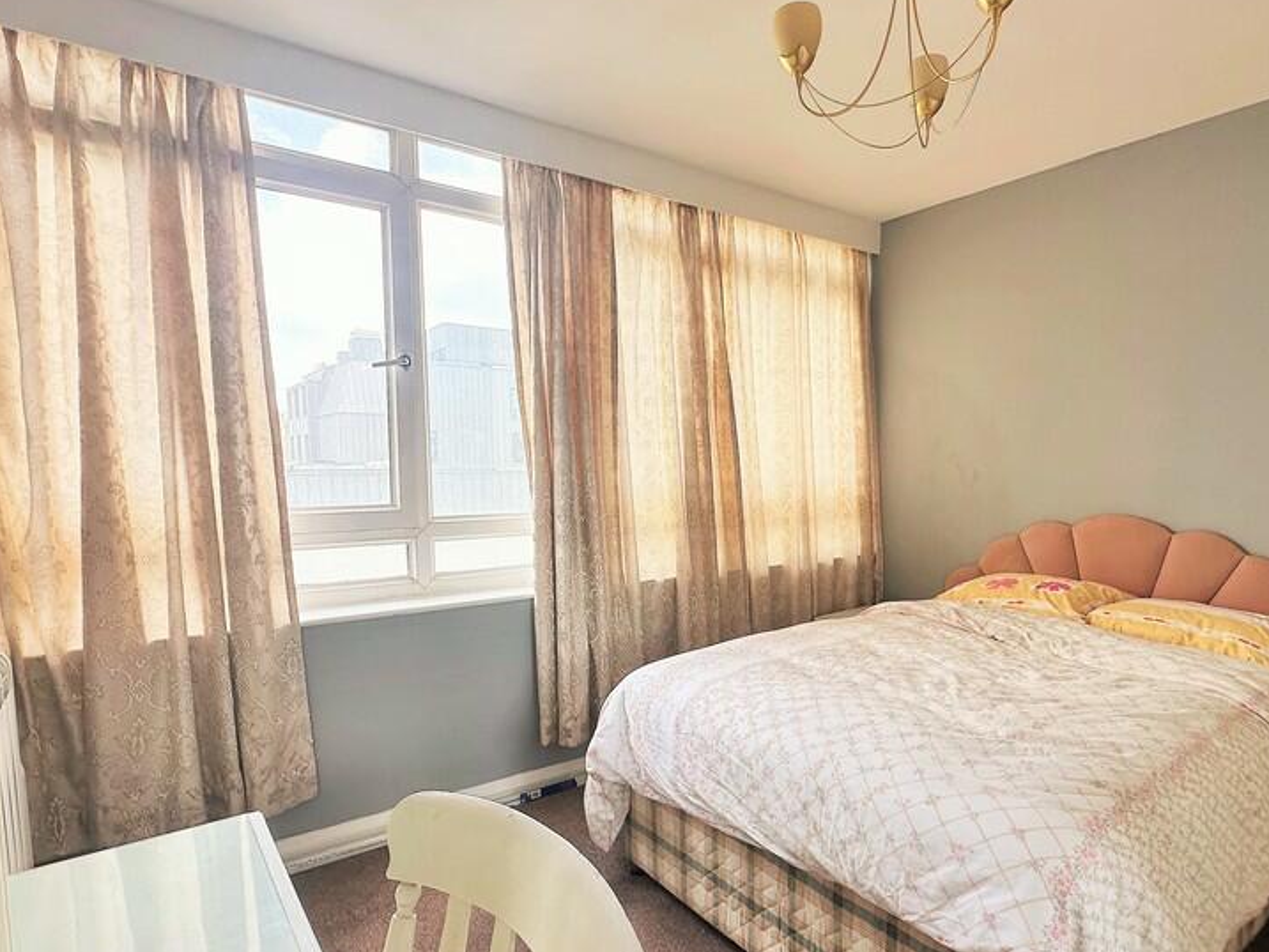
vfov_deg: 65.7
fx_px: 733
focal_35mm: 20
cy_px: 541
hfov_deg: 81.5
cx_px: 690
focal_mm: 2.22
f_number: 2.2
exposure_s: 1/170
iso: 40
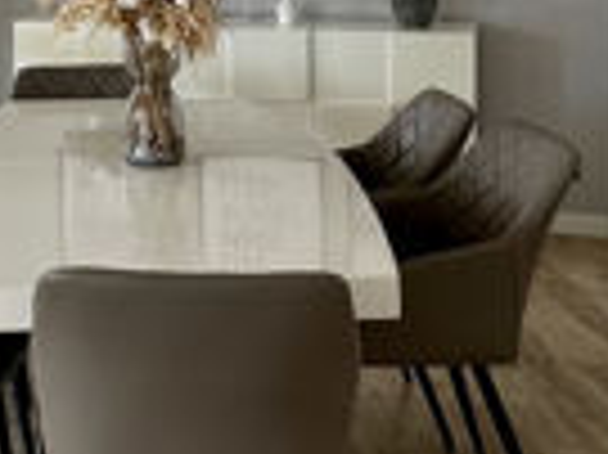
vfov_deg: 19.1
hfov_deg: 26.2
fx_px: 1281
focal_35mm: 73
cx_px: 128
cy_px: -85
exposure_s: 1/99
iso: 100
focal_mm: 2.22
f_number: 2.2
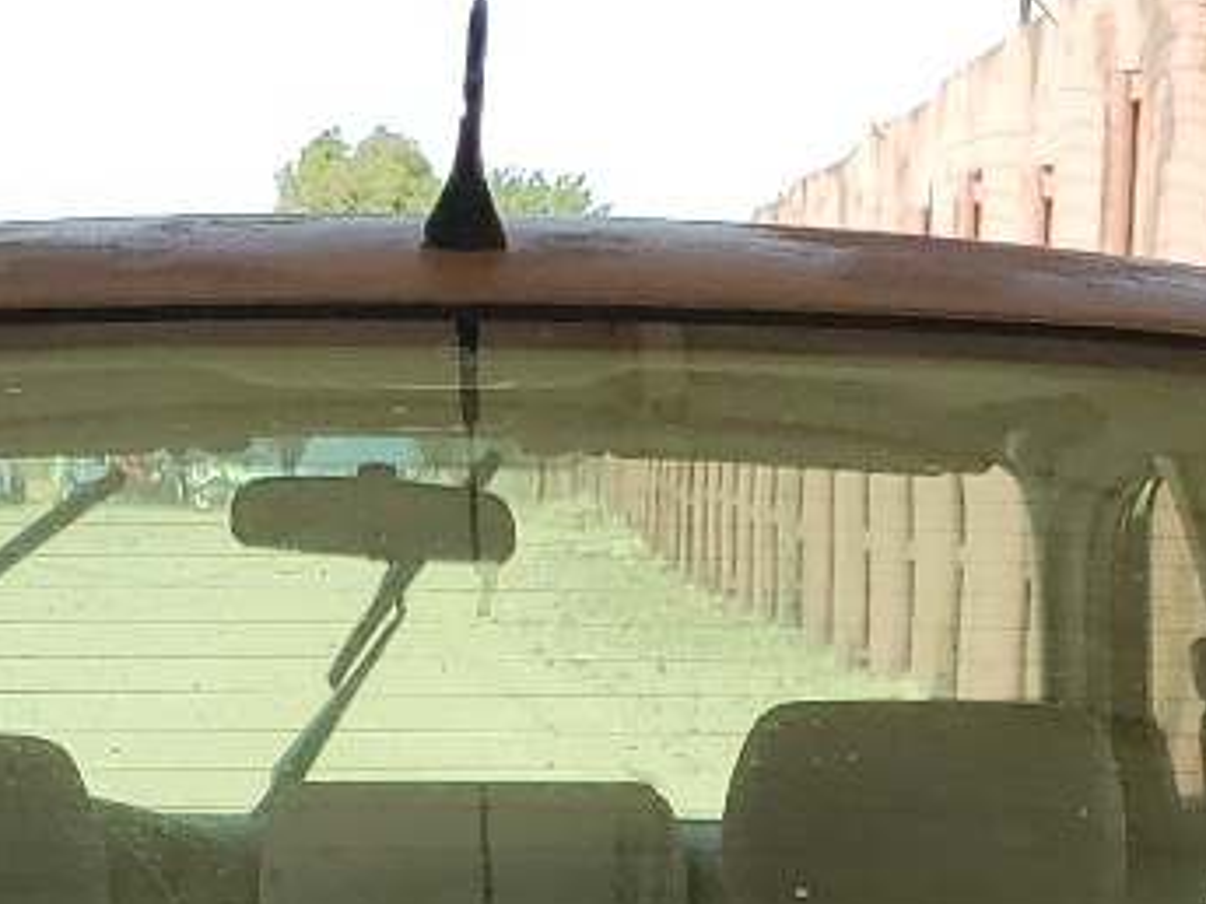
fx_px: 4216
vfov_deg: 10.9
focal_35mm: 121
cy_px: 1962
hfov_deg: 16.3
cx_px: 554
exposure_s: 1/1111
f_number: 1.5
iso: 50
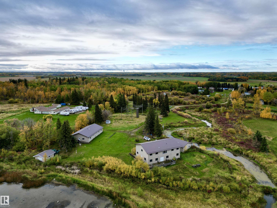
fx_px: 192
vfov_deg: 56.8
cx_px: 138
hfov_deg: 71.6
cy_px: 104
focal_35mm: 24
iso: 110
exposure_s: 1/1250
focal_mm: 6.72
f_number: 1.7
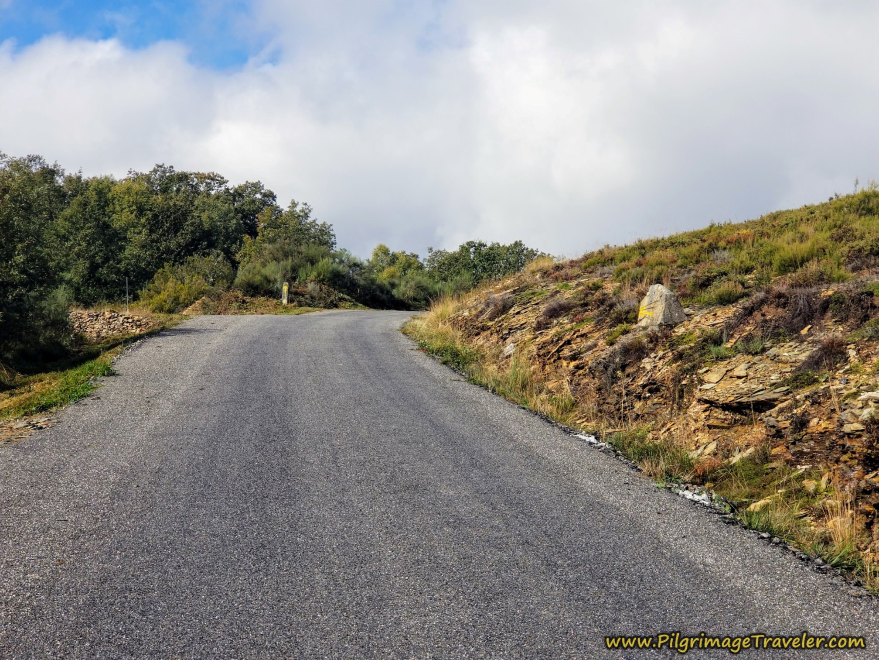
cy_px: 330
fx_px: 1320
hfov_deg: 36.8
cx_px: 440
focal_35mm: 52
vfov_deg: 28.0
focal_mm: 6
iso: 25
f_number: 2.4
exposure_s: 1/820
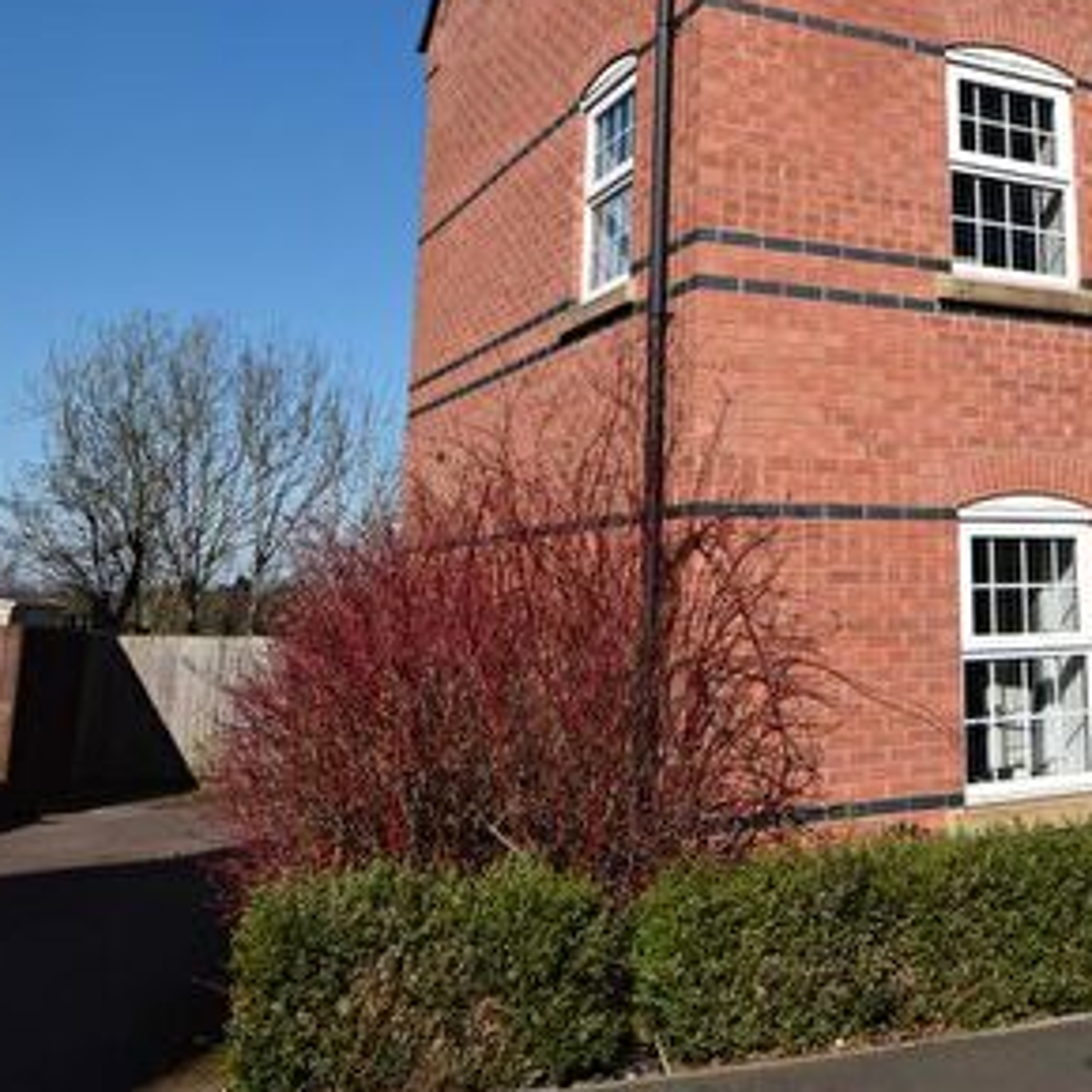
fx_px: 1429
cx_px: 907
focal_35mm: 40
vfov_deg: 40.2
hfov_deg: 39.8
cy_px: 224
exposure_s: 1/320
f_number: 9
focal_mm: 13
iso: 100
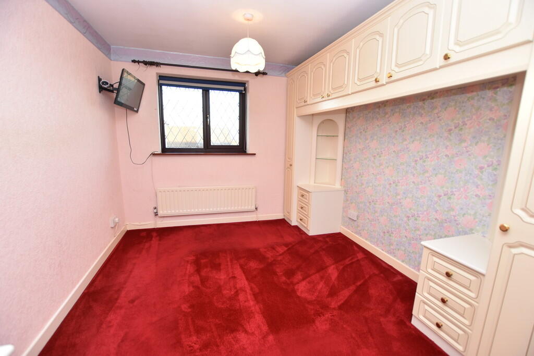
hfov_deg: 100.4
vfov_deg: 77.3
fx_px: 223
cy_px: 178
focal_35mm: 15
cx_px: 267
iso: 360
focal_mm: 10
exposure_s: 1/60
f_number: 4
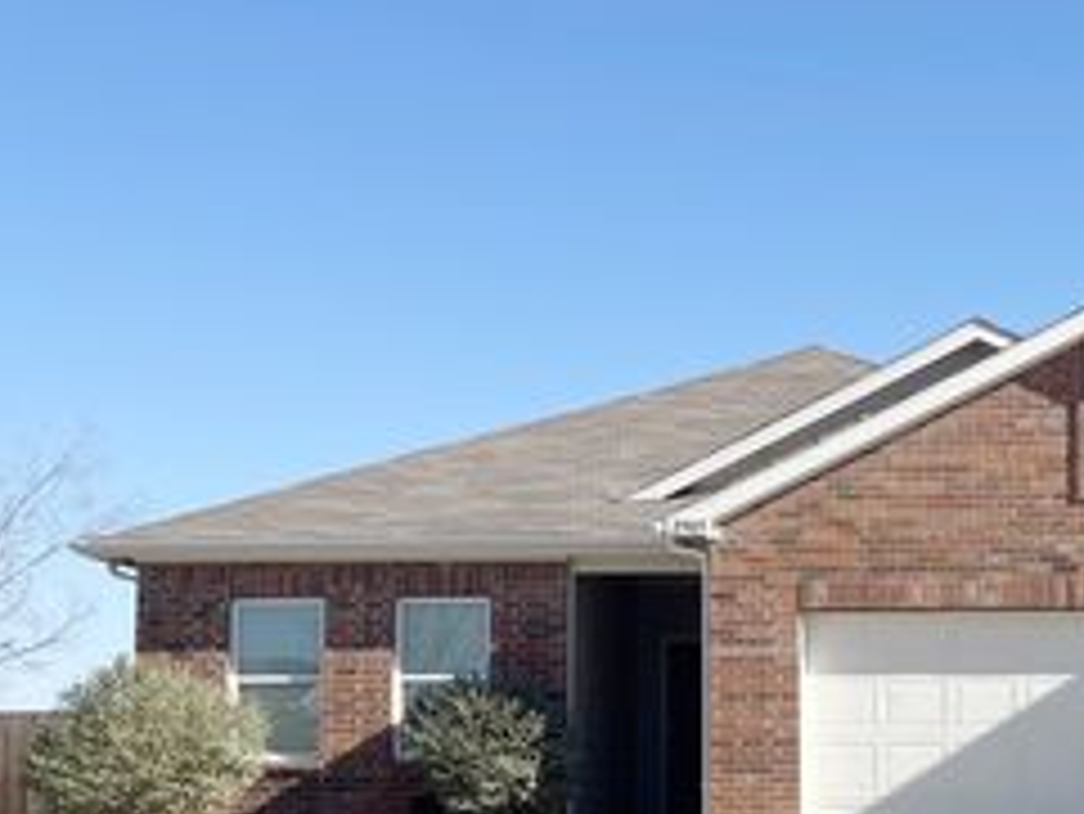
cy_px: 474
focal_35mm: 54
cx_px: 684
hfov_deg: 35.3
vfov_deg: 27.0
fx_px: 1692
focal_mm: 4.2
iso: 32
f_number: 1.6
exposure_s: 1/3861
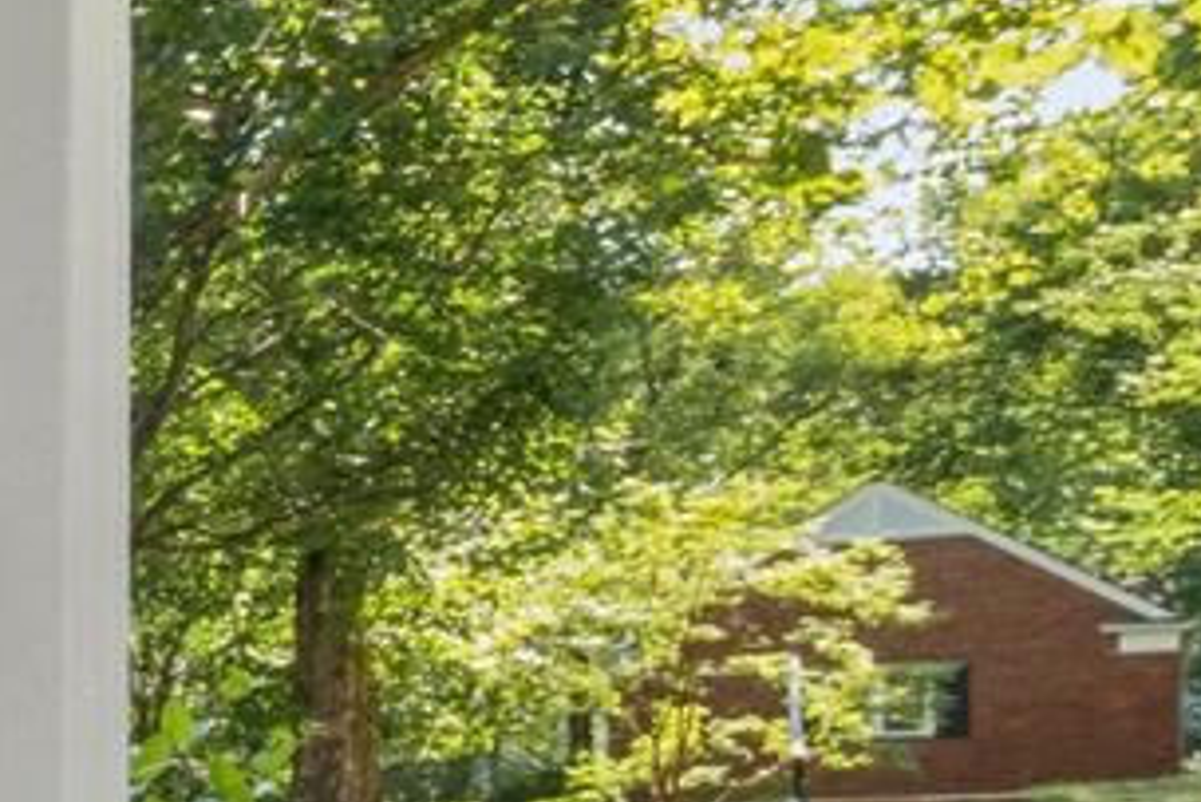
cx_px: -1497
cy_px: 897
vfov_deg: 18.4
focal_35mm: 71
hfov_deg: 16.4
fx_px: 2370
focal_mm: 10
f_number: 22
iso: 250
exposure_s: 1/10
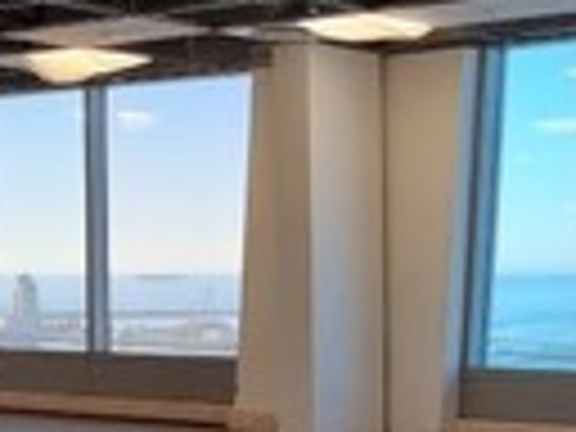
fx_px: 1564
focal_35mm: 94
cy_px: 286
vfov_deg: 15.7
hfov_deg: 20.3
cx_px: 558
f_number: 1.8
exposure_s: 1/100
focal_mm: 6.7
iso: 50
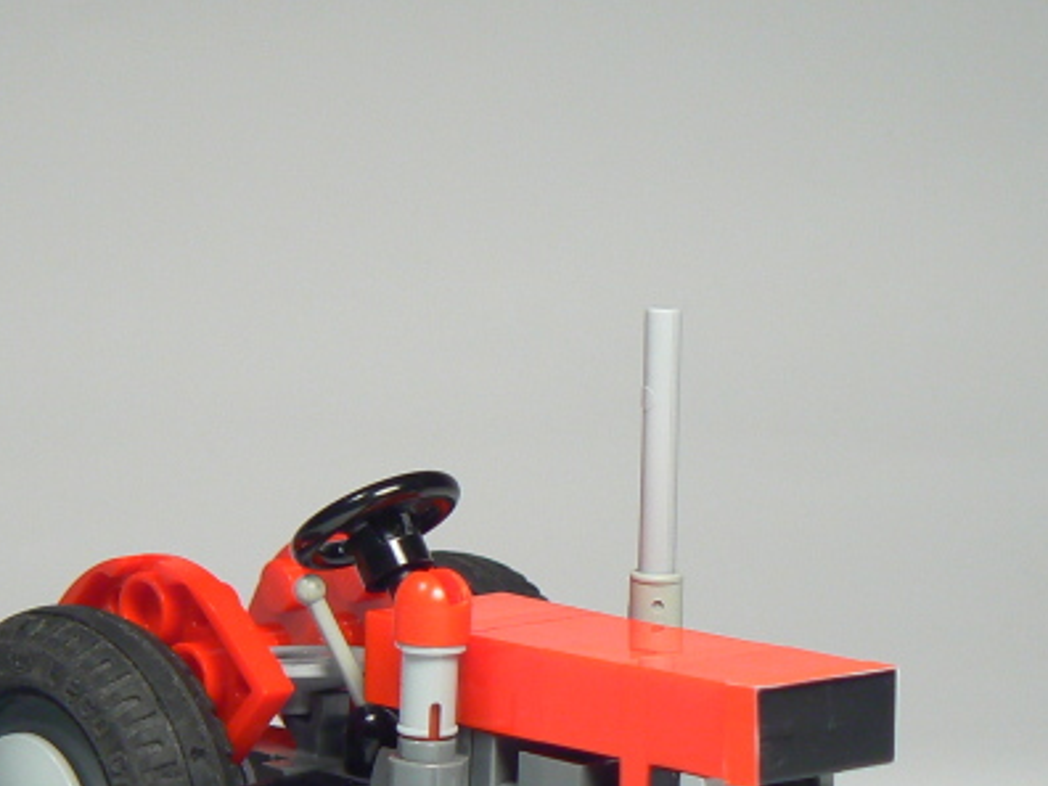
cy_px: 574
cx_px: 381
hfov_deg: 10.1
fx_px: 5934
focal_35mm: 196
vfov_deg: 7.6
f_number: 3.2
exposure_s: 1/15
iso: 80
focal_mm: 16.2
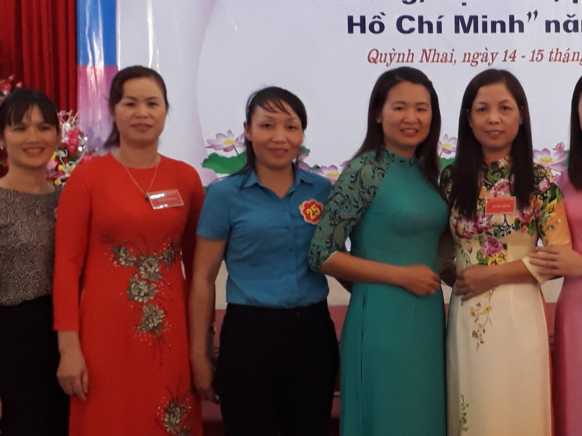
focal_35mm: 67
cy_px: 179
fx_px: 1126
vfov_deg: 21.9
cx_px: 496
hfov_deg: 28.1
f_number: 1.9
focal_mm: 3.6
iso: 200
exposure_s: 1/25
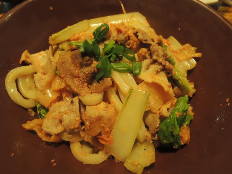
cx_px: 116
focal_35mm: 24
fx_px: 161
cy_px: 87
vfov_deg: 56.8
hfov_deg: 71.6
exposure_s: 1/15
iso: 640
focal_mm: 4.3
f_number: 2
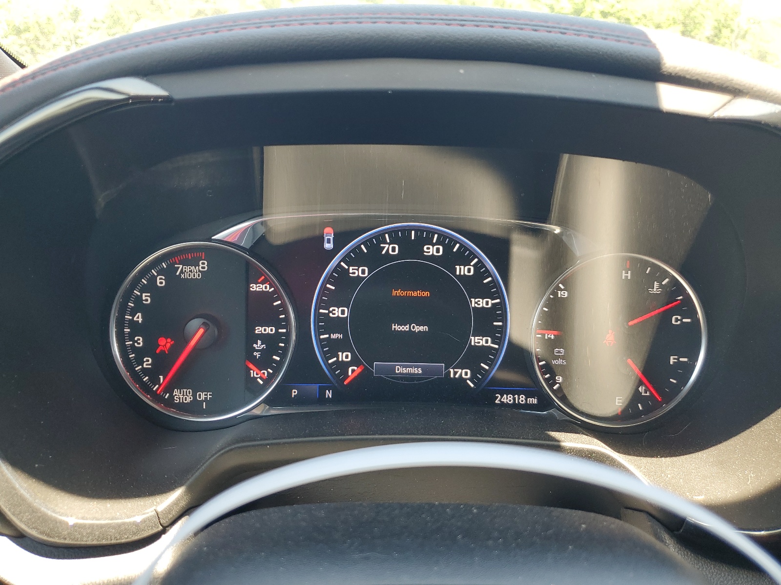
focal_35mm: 26
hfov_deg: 67.3
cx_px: 390
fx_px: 587
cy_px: 292
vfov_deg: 53.1
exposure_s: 1/108
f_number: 1.5
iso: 50
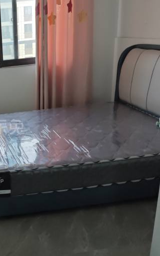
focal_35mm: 38
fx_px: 265
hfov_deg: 30.2
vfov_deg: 51.5
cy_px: 122
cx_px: -15
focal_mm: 6.55
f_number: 1.6
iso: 200
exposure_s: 1/511
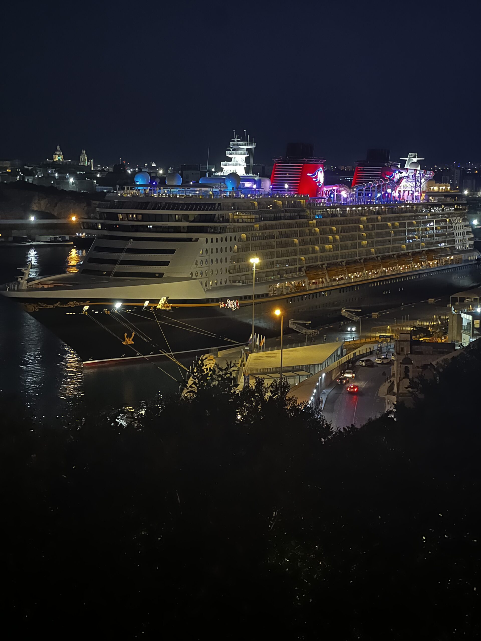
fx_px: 1427
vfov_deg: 25.3
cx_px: 240
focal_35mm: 77
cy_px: 320
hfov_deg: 19.1
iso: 800
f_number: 2.8
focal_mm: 9
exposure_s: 1/8
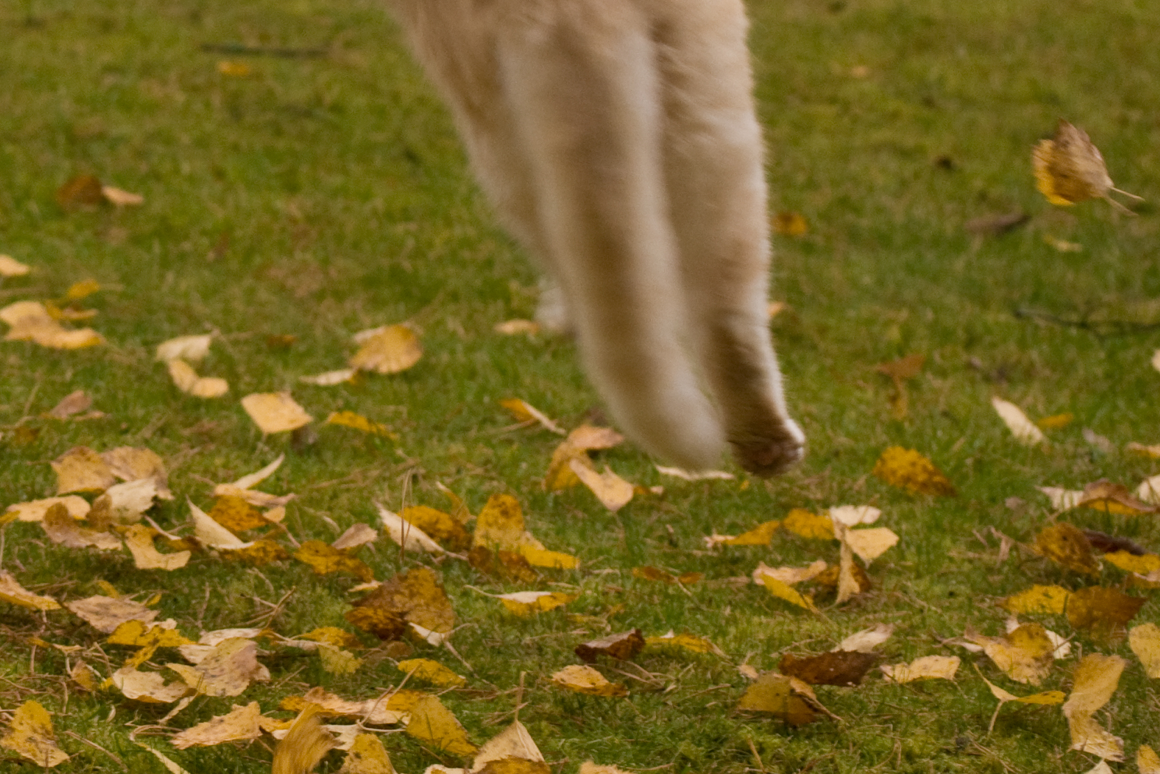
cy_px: 72
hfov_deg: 10.6
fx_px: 6193
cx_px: 44
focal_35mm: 192
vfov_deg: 7.1
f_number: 5.6
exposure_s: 1/125
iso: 400
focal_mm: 55
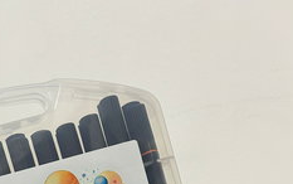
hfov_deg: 32.0
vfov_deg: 17.2
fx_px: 503
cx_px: 79
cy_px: 326
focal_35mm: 63
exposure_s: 1/50
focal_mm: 5.96
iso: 100
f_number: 1.6
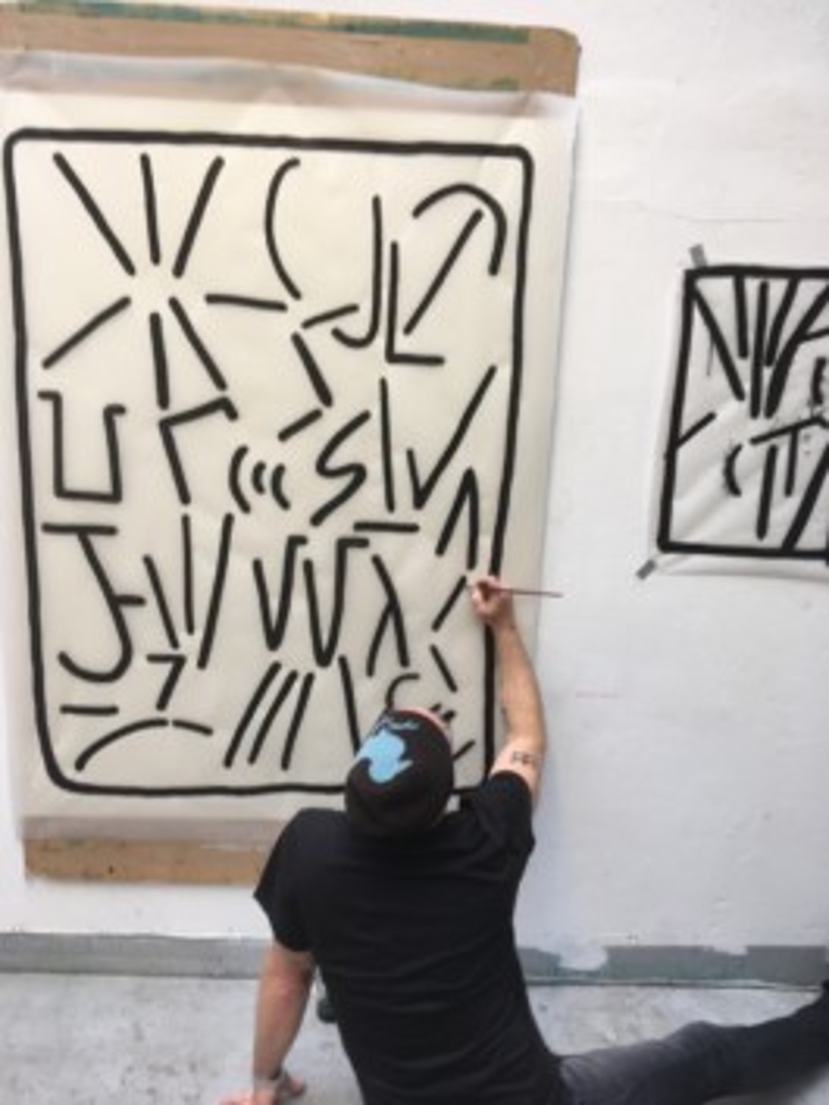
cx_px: 414
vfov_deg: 61.6
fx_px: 925
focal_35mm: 29
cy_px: 552
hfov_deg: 48.3
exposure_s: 1/50
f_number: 2.2
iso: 32
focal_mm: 4.15
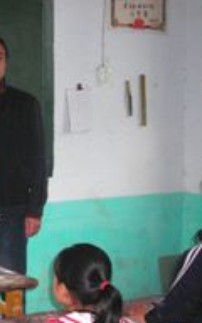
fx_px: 740
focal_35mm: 84
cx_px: -56
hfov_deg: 14.9
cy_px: 220
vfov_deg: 24.5
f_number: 3.2
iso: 84
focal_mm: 6.3
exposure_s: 1/60.1
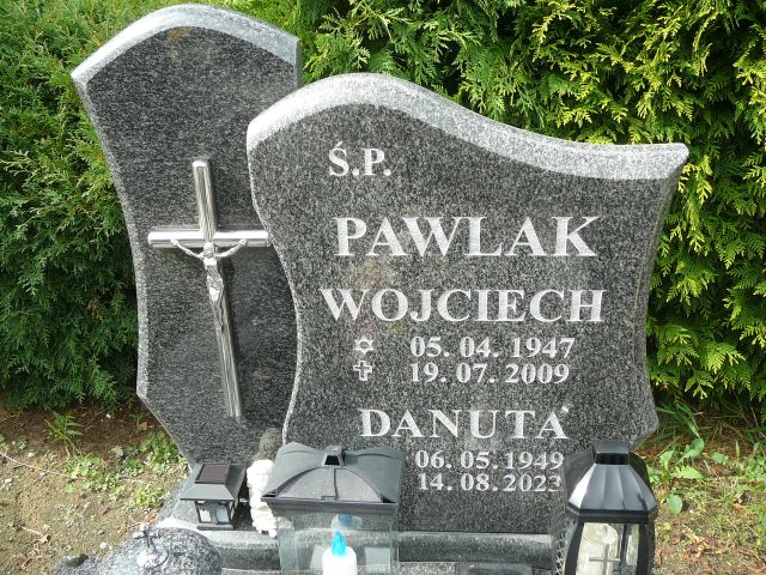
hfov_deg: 52.6
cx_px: 383
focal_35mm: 35
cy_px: 288
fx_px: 774
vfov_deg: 40.7
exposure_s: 1/250
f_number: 2.8
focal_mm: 5.2
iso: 80
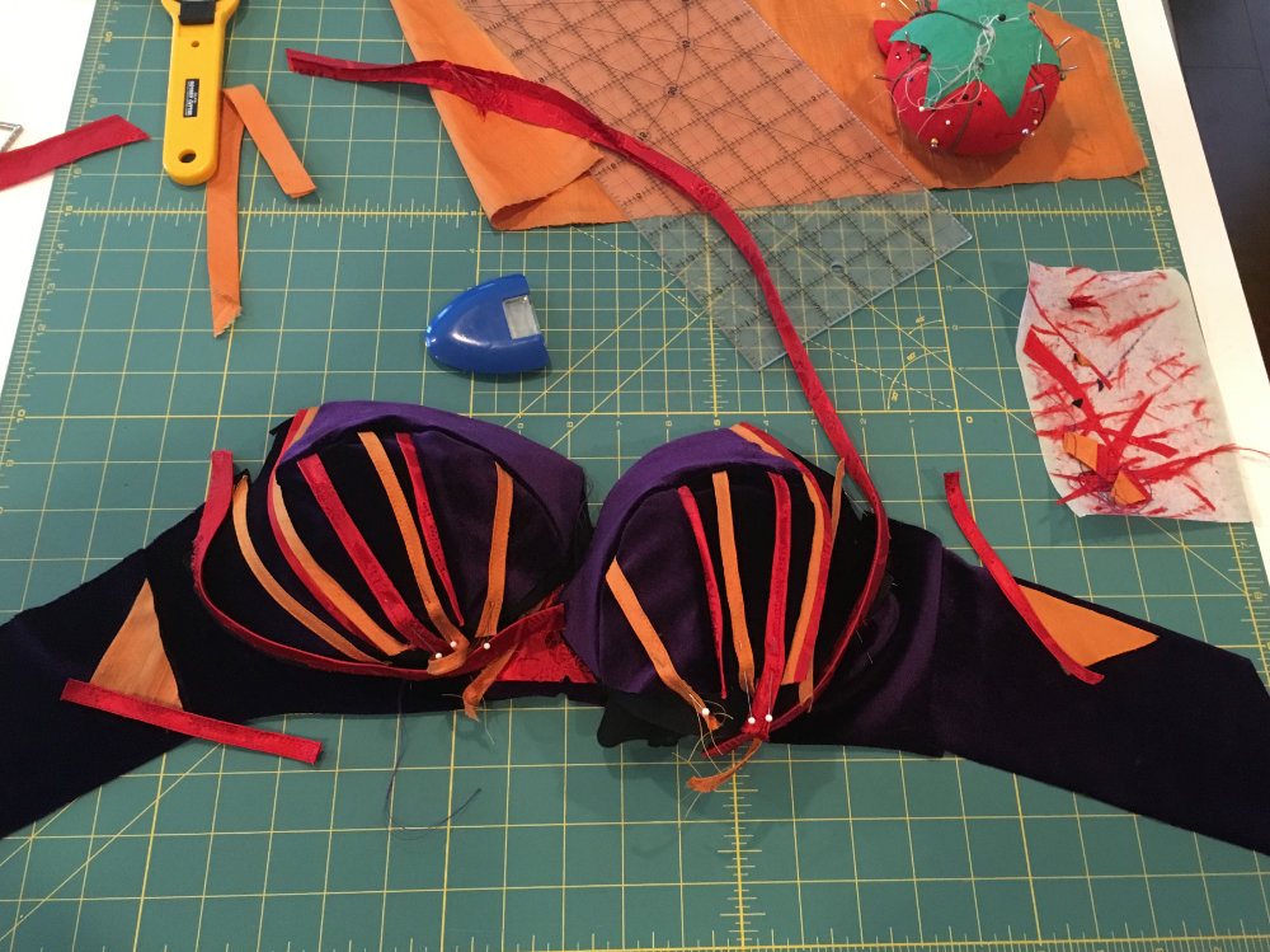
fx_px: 1063
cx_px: 635
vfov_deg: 48.2
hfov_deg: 61.7
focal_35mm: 29
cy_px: 476
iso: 200
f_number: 2.2
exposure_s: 1/30
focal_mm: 4.2
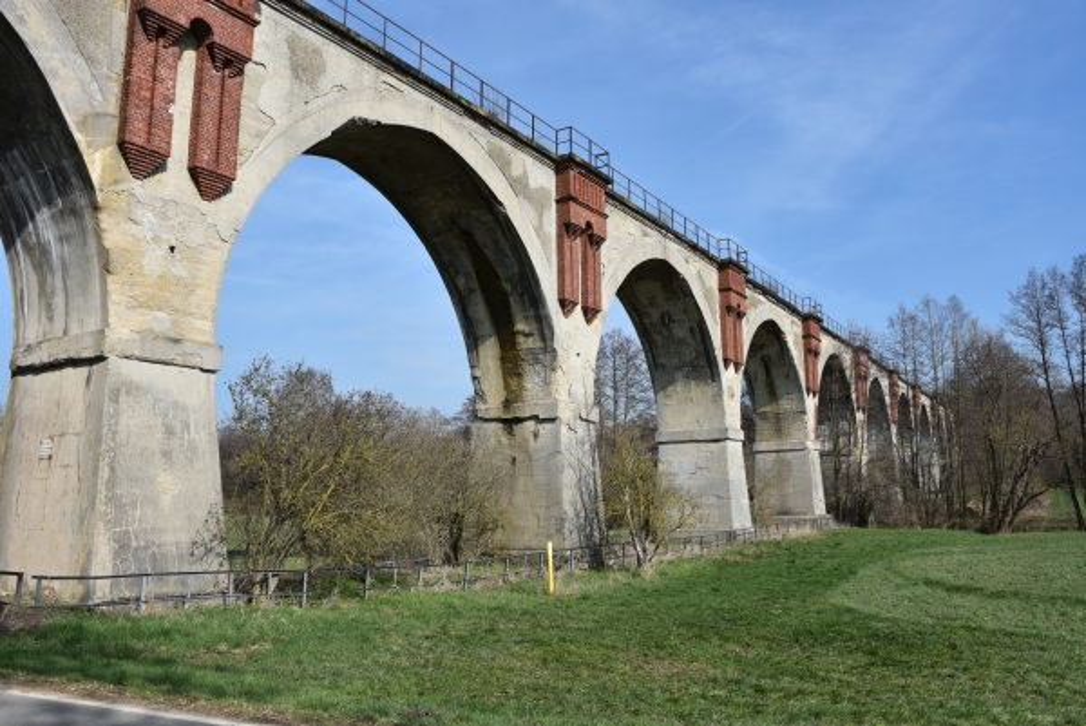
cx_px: 543
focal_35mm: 28
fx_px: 845
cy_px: 363
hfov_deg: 65.4
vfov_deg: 46.5
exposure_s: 1/400
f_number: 10
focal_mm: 28
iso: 200
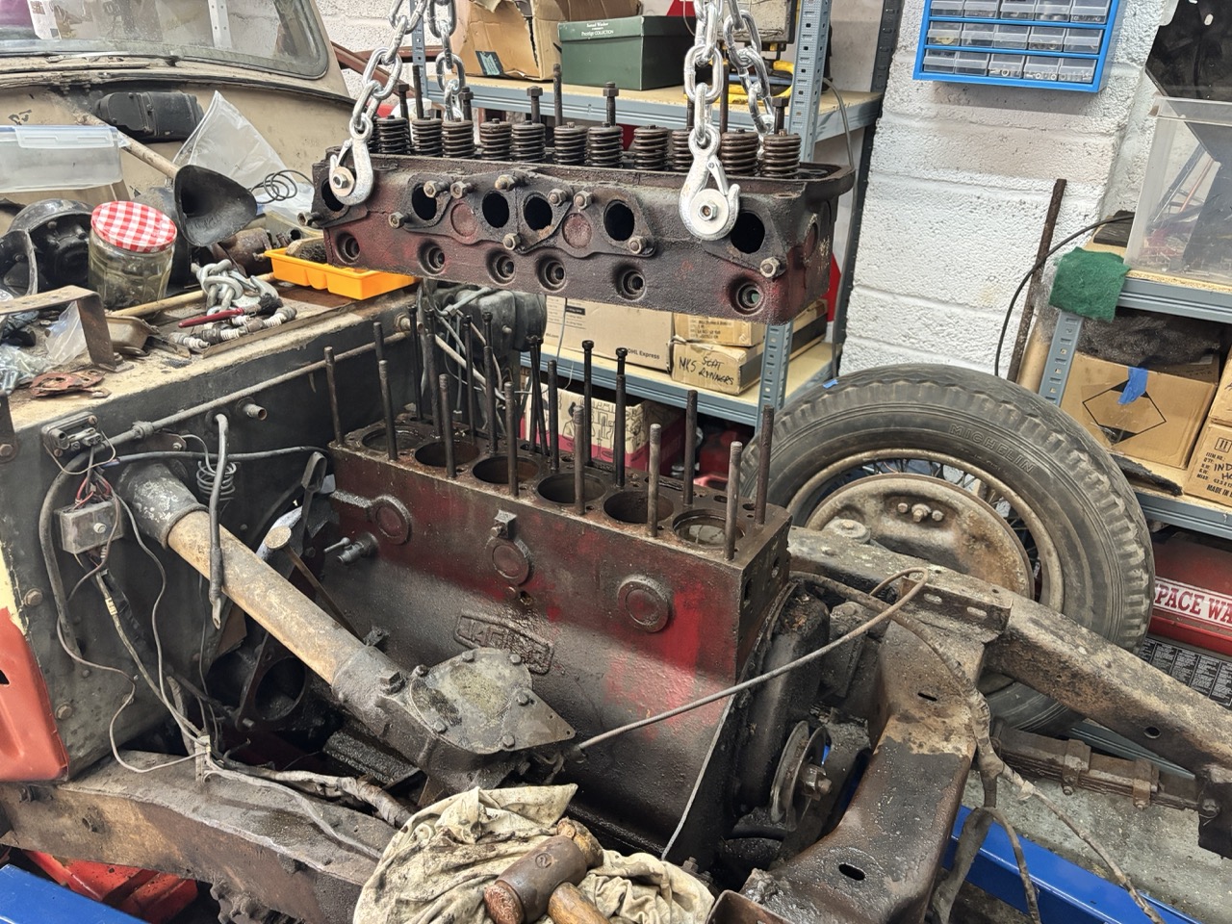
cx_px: 616
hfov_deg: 67.3
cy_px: 462
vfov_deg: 53.1
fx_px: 925
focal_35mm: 26
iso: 400
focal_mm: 5.96
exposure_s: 1/60
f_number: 1.6
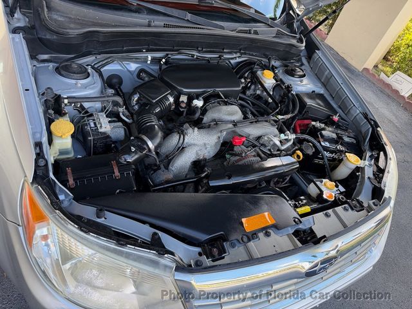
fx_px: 286
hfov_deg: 71.6
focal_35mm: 24
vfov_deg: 56.8
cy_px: 154
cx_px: 206
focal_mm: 6.76
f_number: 1.78
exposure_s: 1/194
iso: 100
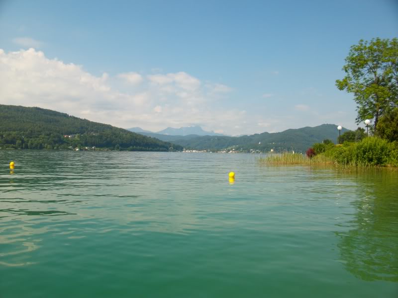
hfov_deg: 54.0
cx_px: 199
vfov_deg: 41.8
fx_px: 391
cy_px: 149
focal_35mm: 34
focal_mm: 5.7
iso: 80
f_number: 5.5
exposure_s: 1/353
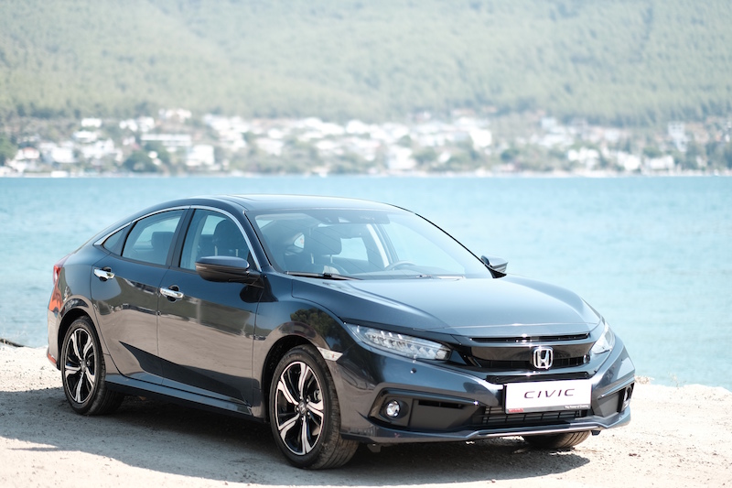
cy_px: 244
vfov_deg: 16.3
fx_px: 1708
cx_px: 366
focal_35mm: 84
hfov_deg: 24.2
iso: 200
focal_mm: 56
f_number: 1.2
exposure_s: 1/4000
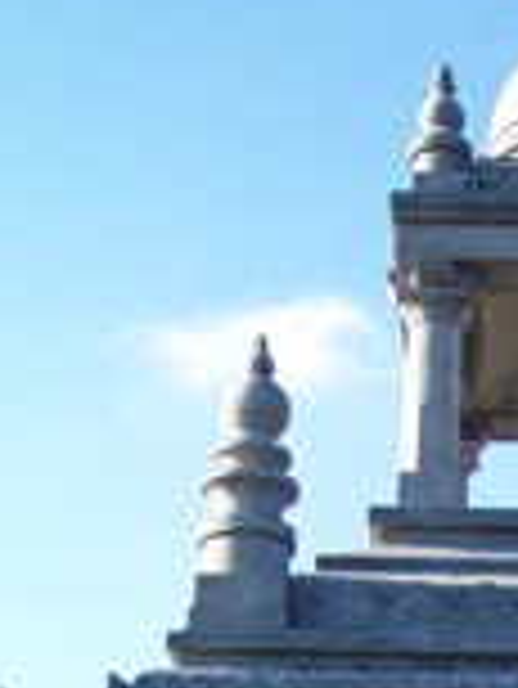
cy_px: 872
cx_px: 604
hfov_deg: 13.0
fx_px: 2212
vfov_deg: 16.8
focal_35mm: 111
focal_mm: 8
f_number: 2.8
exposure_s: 1/700
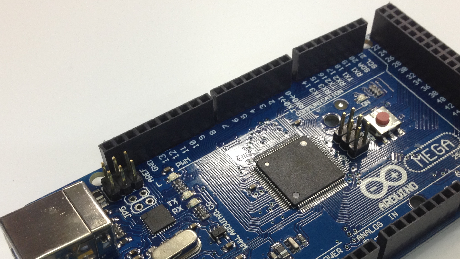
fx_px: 610
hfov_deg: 41.2
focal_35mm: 50
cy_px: 205
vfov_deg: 23.6
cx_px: 268
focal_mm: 4.12
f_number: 2.4
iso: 100
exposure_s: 1/20
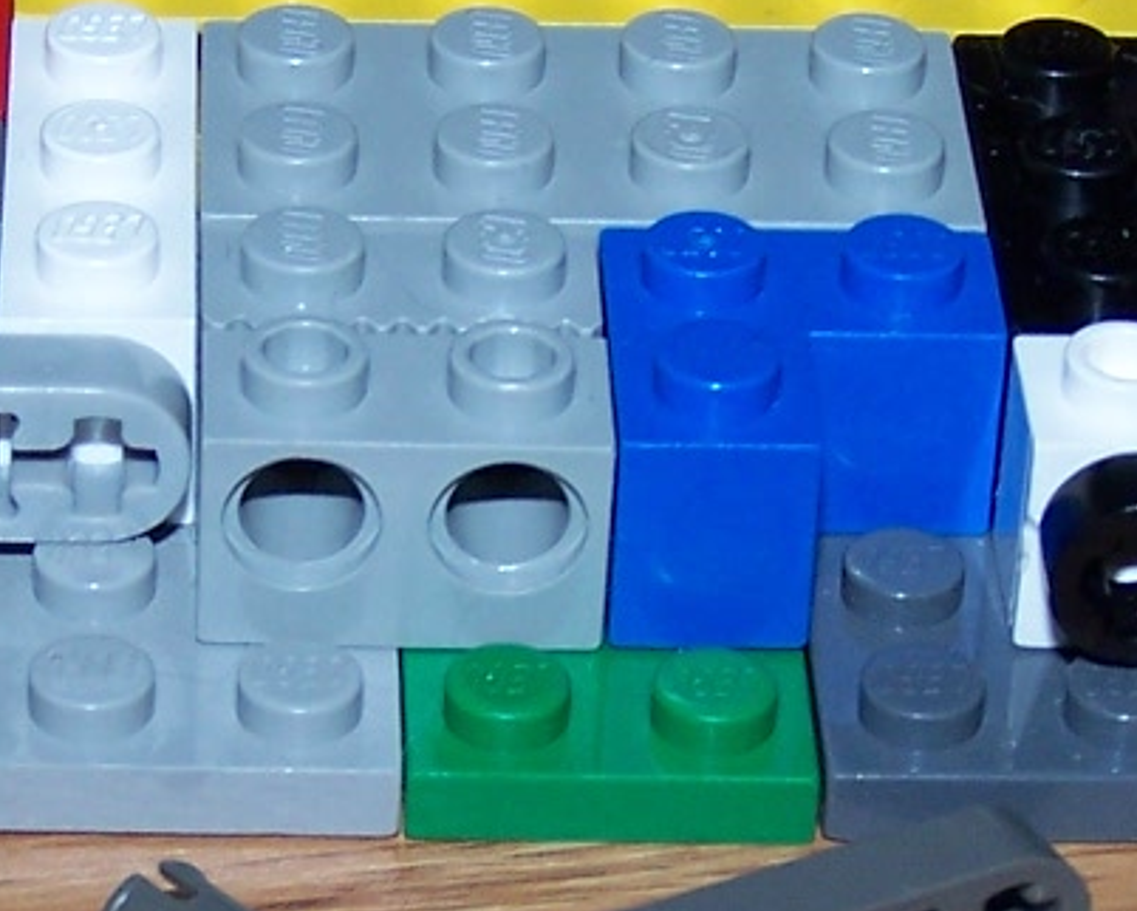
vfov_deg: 8.0
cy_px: 727
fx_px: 6464
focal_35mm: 192
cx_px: 583
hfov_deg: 10.1
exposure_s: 1/60
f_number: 3
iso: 80
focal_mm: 8.5
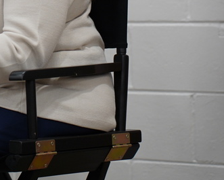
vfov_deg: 7.0
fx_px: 1446
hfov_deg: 8.8
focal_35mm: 218
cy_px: -36
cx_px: -49
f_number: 2.8
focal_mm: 75
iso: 800
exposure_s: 1/160
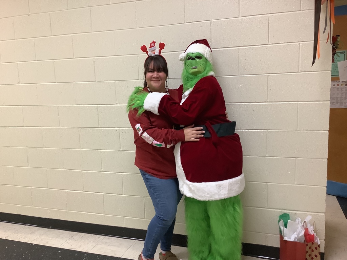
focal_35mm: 31
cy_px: 130
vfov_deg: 45.4
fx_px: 311
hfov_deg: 58.4
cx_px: 174
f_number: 2.4
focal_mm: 3.3
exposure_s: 1/60
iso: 200
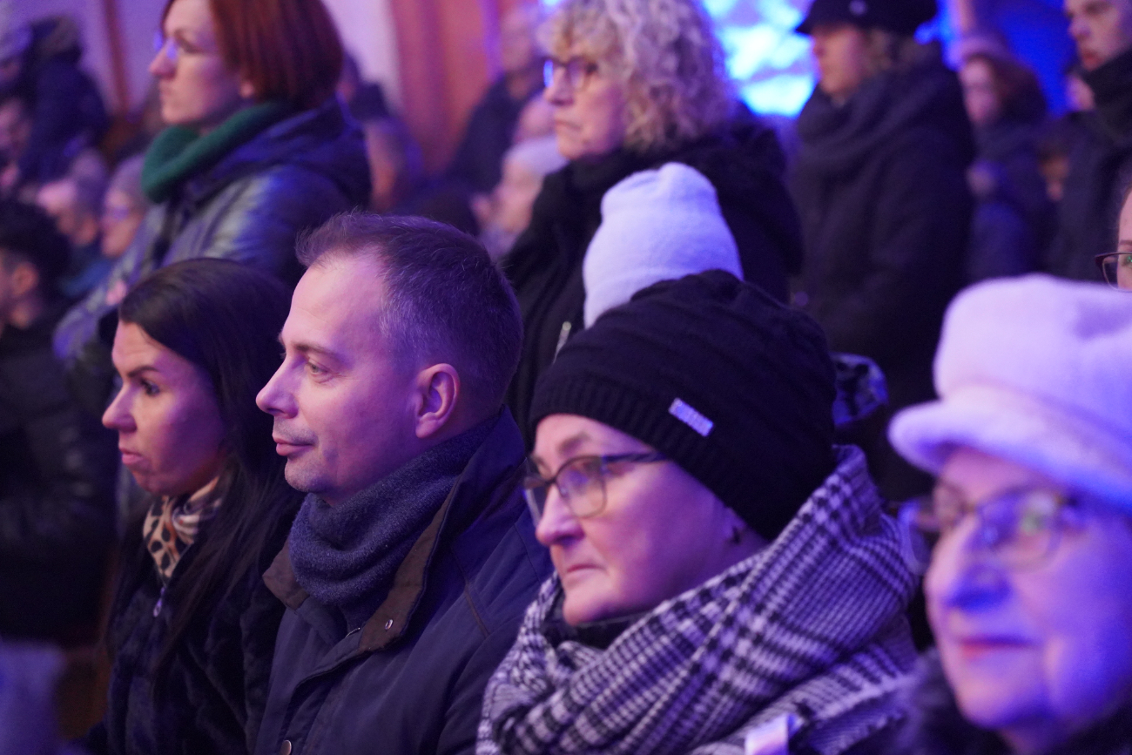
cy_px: 378
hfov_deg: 21.5
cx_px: 566
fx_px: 2987
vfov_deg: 14.4
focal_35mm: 95
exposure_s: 1/20
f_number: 4
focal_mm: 95
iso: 12800
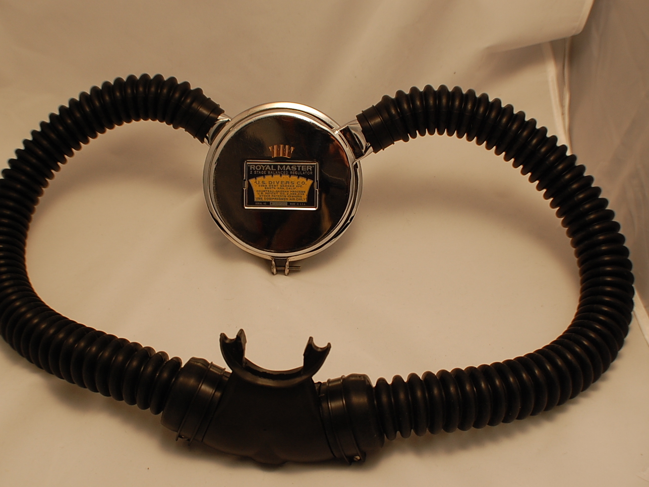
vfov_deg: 27.5
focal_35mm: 53
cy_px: 244
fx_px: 993
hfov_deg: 36.1
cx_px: 287
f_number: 5
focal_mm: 32
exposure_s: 1/100
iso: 400
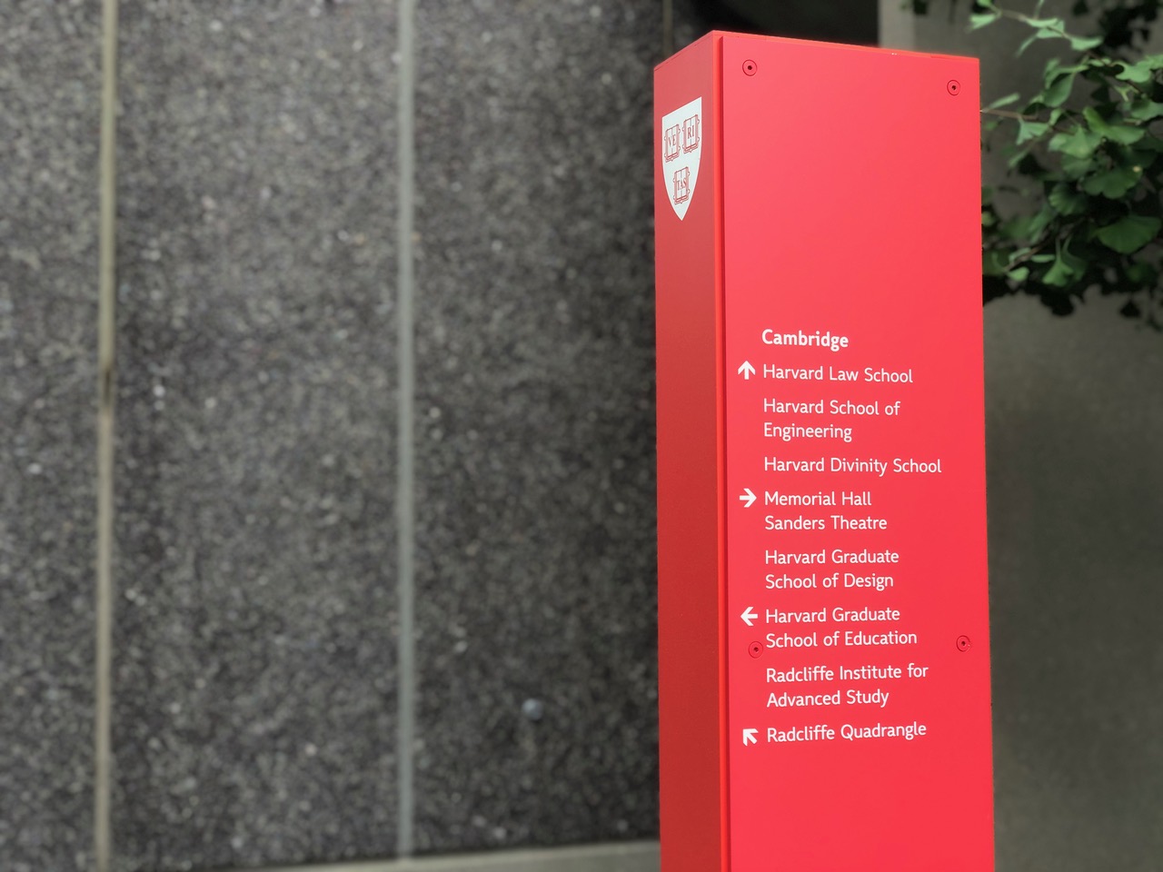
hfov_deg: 36.8
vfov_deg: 28.0
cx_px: 582
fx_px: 1747
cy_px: 436
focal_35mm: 52
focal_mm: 6
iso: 16
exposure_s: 1/60
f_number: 2.4
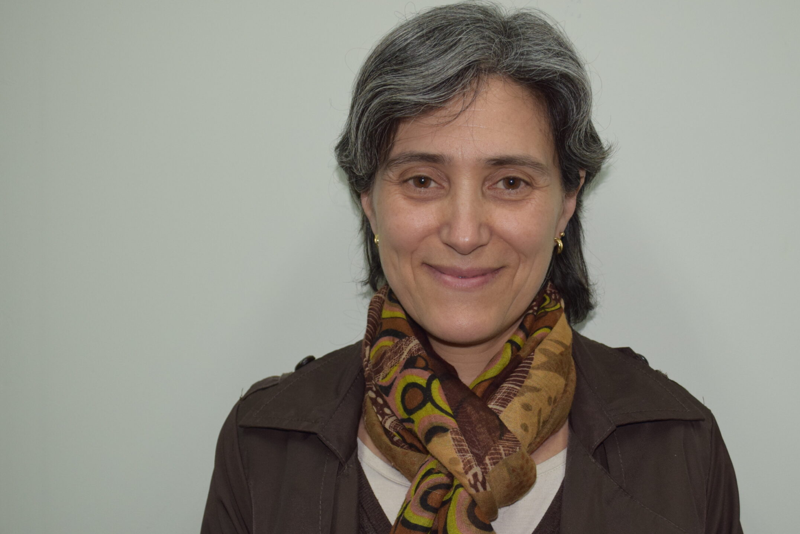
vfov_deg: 27.0
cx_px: 446
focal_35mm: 50
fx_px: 1111
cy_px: 290
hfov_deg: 39.5
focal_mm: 28
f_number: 5
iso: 800
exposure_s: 1/100
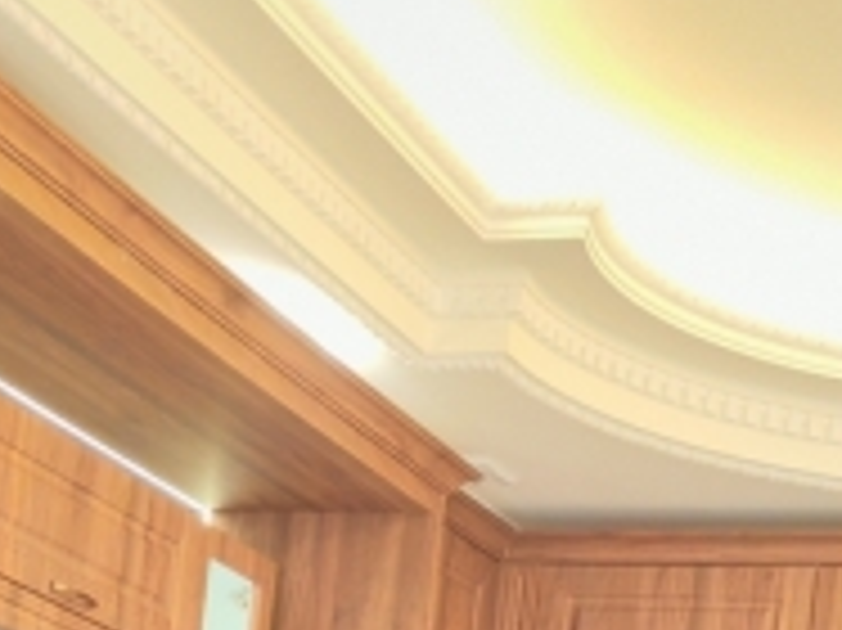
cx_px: 516
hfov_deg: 17.3
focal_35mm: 114
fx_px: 2771
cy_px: 1233
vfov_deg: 11.7
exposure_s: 1/100
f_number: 1.95
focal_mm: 5.52
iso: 250
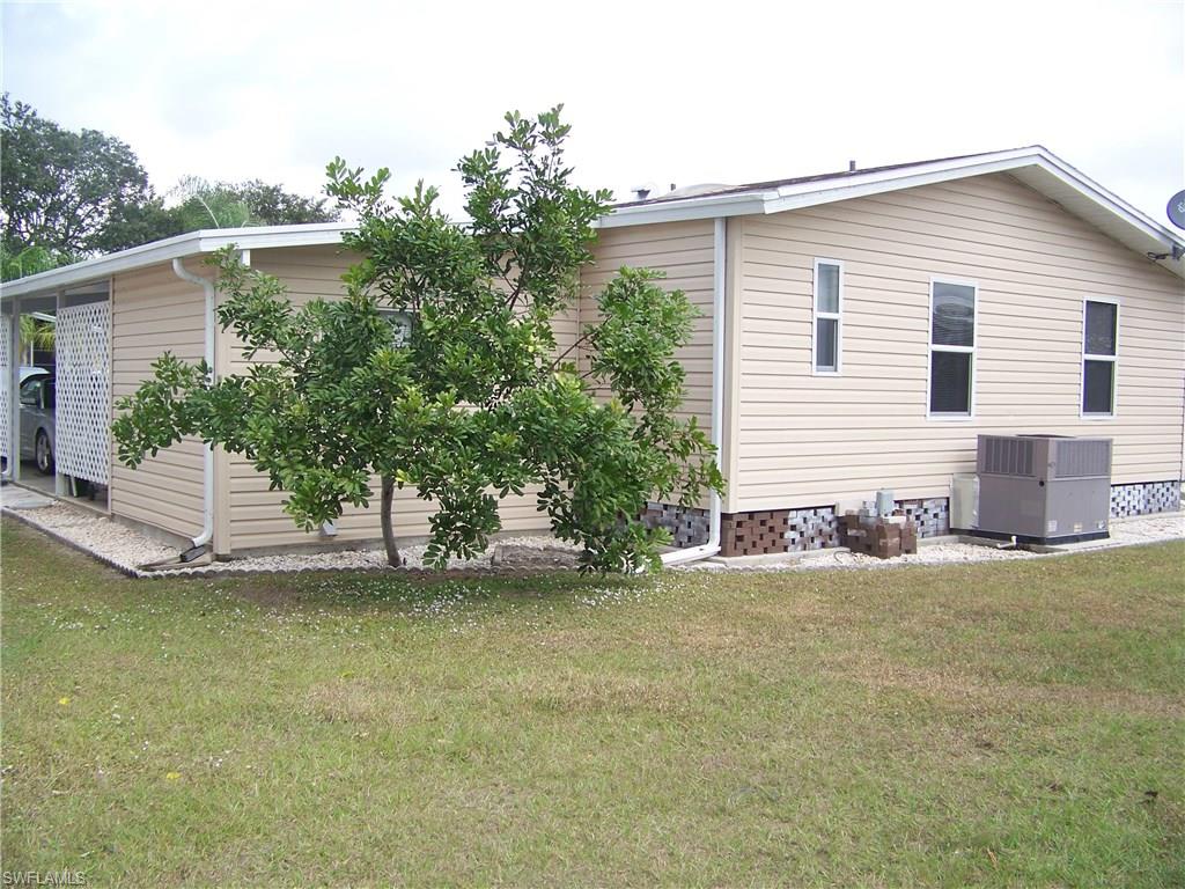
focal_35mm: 36
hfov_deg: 51.4
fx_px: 1232
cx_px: 592
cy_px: 444
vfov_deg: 39.7
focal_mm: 5.85
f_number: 2.8
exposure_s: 1/250
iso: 64
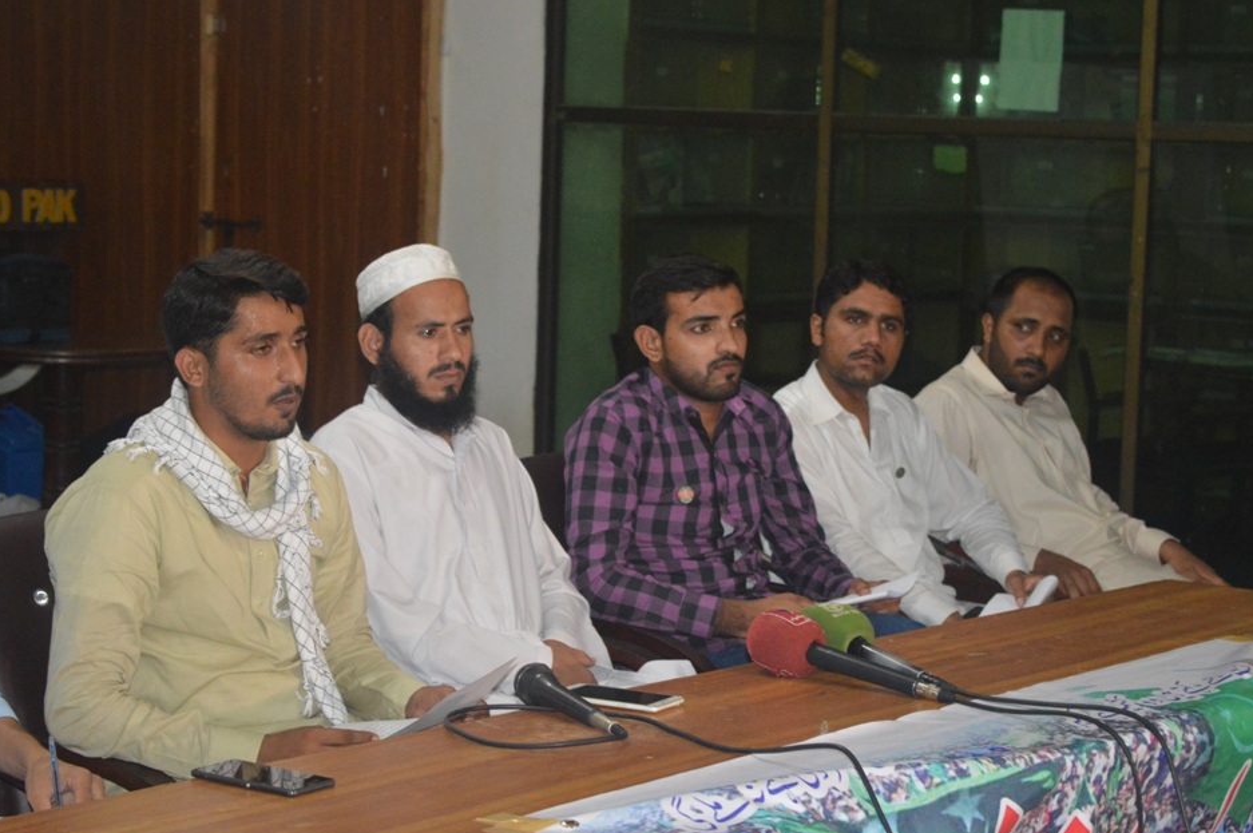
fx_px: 2851
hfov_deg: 24.8
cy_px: 410
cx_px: 658
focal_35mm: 82
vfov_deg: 16.6
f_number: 5.6
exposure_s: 1/60
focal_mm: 50
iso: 2800
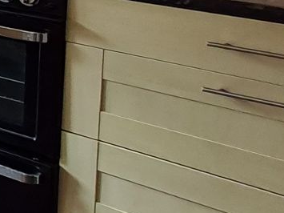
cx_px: -498
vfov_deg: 17.4
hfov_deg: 12.8
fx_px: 615
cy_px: -116
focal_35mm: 75
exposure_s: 1/101
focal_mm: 1.74
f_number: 2.2
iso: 50
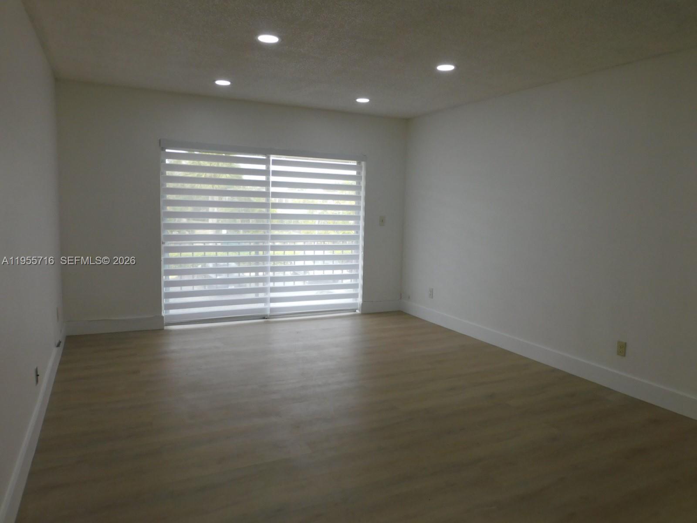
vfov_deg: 56.8
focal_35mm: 24
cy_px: 262
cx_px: 348
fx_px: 483
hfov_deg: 71.6
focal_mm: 4.3
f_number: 3.3
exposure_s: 1/160
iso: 125
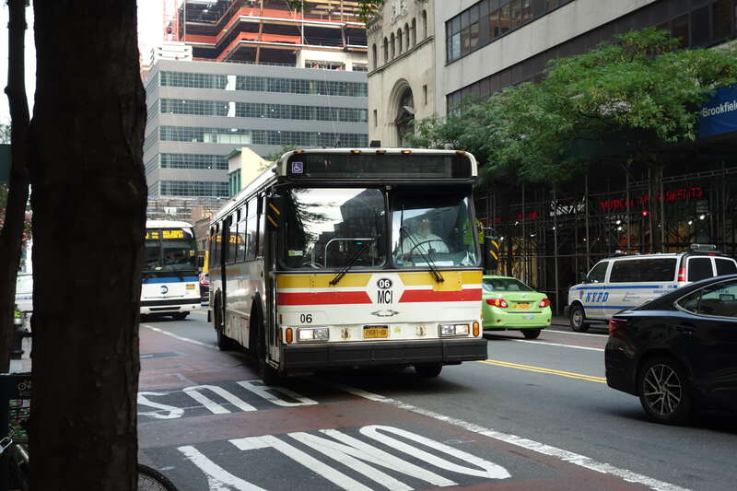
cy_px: 246
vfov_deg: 26.0
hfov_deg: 38.2
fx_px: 1064
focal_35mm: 52
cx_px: 368
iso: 200
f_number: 3.5
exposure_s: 1/250
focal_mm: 19.31
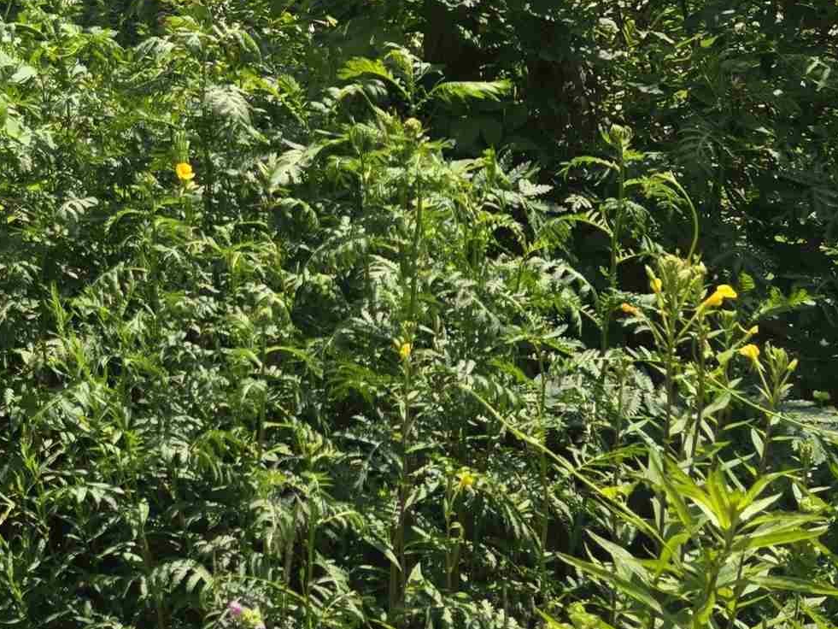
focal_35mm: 72
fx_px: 1743
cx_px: -457
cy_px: -172
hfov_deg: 21.9
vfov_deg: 19.0
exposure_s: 1/603
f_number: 1.7
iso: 12
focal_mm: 6.3
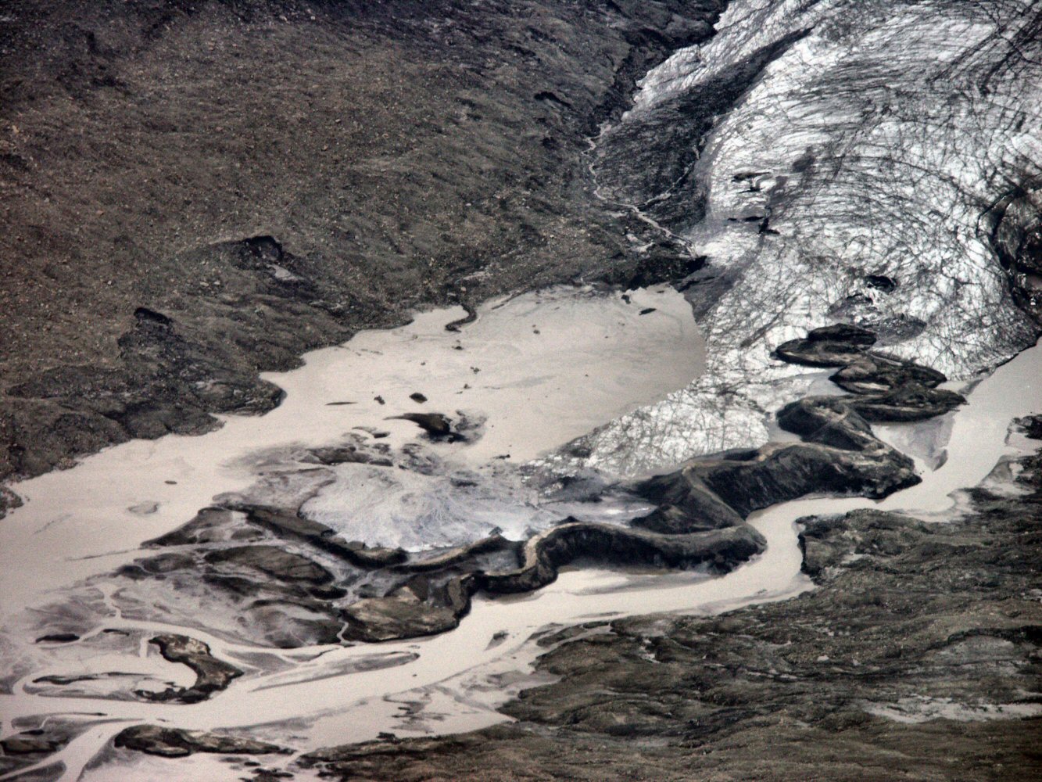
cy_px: 391
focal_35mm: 200
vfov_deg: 7.4
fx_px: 6021
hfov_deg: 9.9
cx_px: 521
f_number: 3.5
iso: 100
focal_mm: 50.8
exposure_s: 1/160
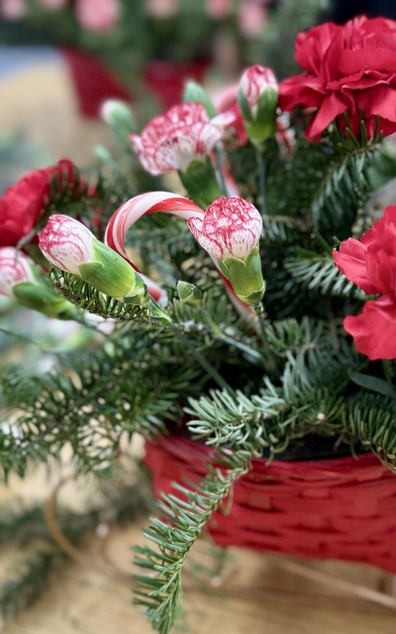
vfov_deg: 55.3
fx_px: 604
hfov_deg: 35.3
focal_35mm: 35
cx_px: 310
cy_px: 317
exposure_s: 1/60
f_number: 1.78
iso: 250
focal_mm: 6.86
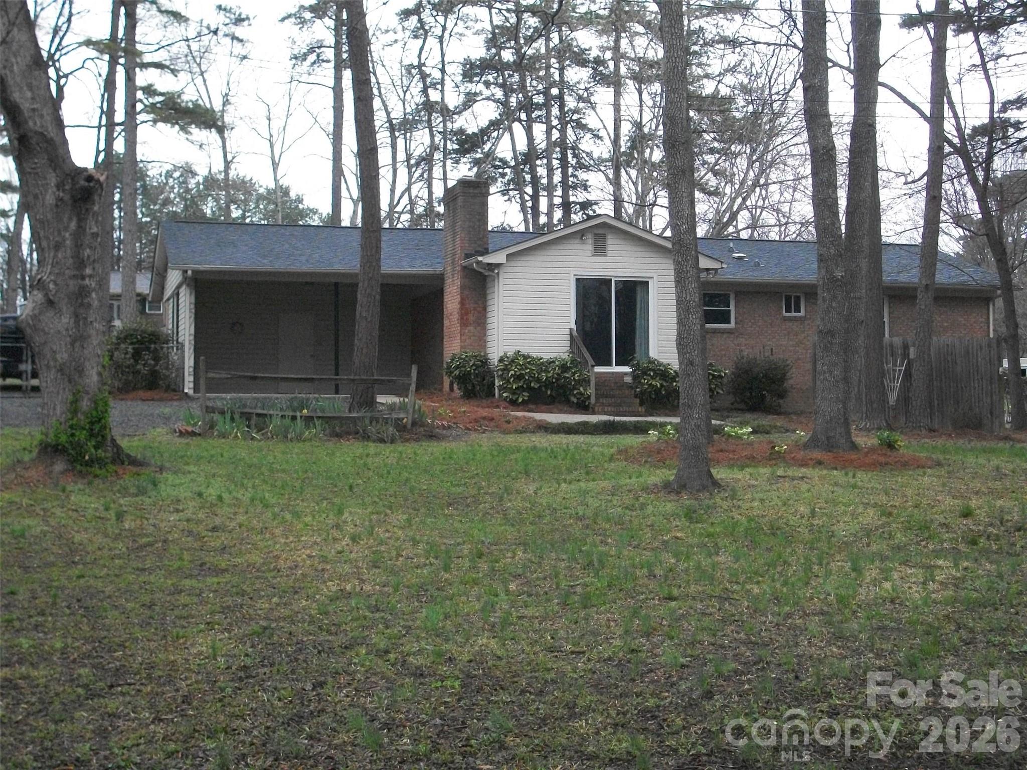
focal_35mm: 54
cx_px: 514
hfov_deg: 35.5
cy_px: 385
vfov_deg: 27.0
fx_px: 1602
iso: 535
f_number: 4
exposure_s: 1/500
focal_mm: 9.7
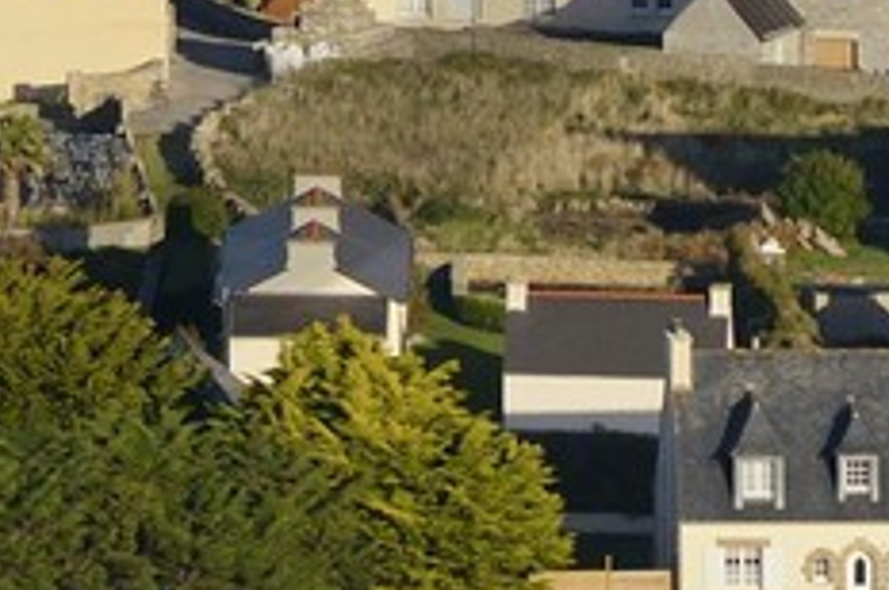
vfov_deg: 1.0
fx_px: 34031
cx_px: -502
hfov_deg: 1.5
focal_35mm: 1380
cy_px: -1084
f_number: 13
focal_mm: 200
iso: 800
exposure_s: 1/1250
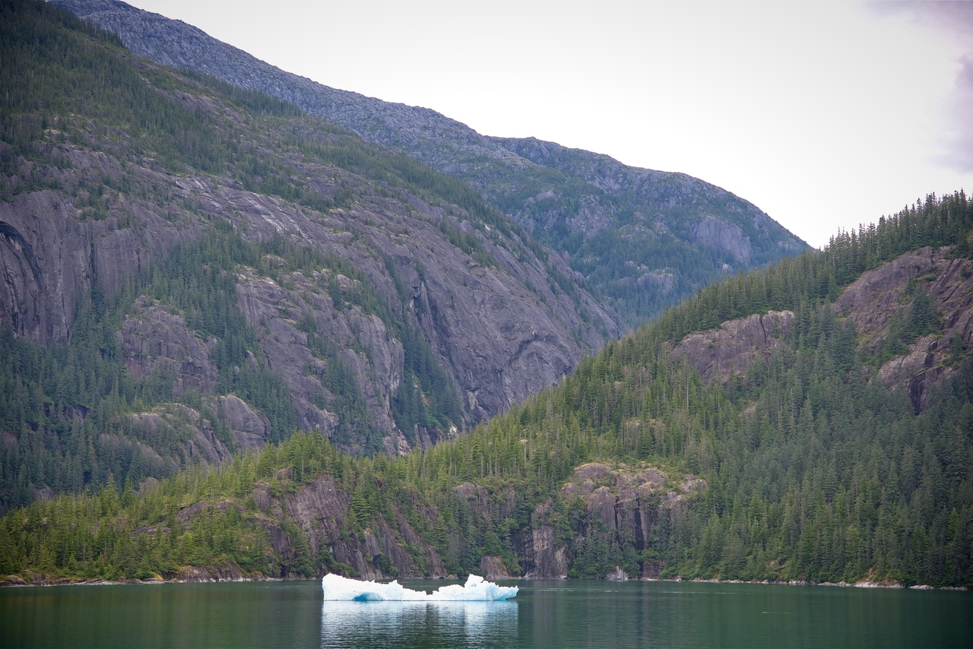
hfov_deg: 26.0
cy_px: 324
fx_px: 2109
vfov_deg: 17.5
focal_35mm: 78
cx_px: 486
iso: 100
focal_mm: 78
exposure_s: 1/160
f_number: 4.5
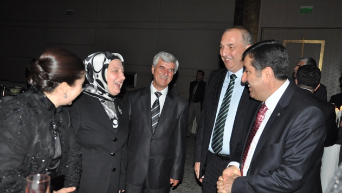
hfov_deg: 56.6
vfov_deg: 33.7
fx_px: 317
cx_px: 173
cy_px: 104
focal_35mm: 35
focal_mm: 22
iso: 1250
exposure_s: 1/60
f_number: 4.5
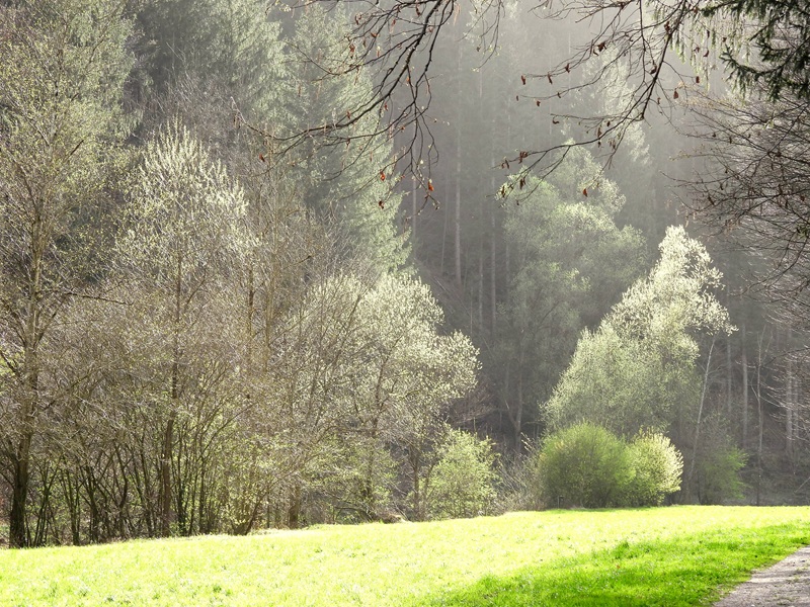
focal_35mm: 85
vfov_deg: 17.4
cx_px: 405
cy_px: 304
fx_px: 1989
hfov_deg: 23.0
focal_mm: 15.2
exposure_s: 1/160
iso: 100
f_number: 4
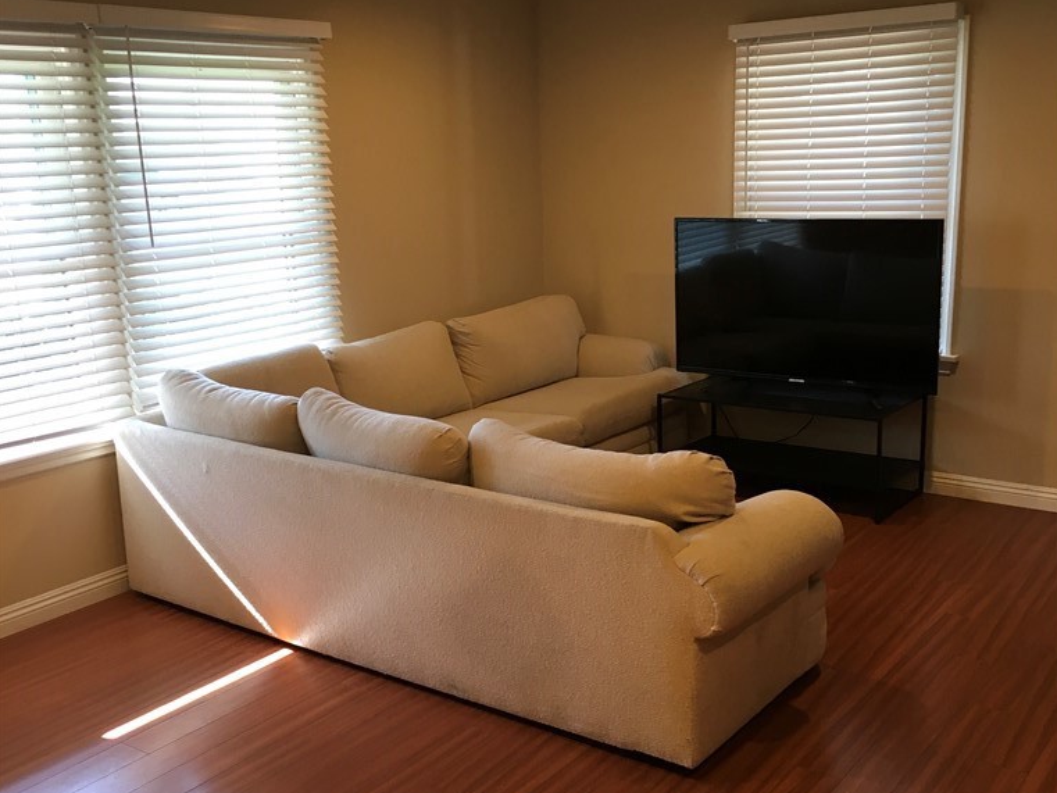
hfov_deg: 47.9
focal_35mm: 39
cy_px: 414
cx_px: 531
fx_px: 1191
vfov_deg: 36.8
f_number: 2.2
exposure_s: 1/30
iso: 64
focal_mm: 4.15
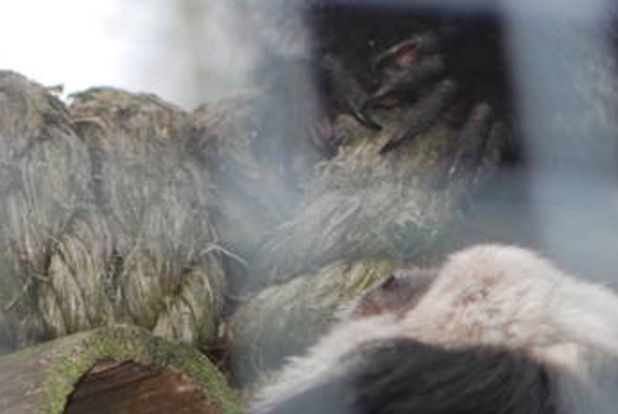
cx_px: -236
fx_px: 9316
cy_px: -322
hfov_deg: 3.8
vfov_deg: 2.5
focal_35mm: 542
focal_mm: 78
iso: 100
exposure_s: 1/125
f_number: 4
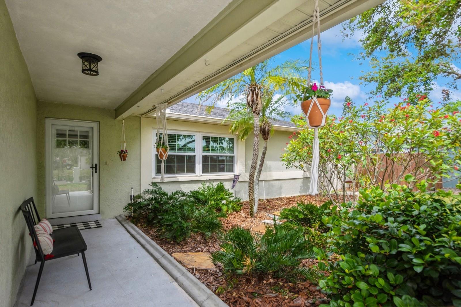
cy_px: 154
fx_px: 250
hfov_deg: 85.4
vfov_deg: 63.2
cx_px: 230
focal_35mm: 20
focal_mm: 13
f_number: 8
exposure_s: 1/200
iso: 200
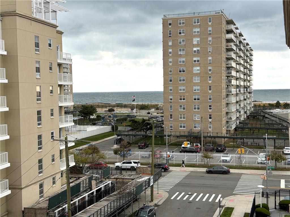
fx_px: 402
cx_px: 145
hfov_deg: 39.7
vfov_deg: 30.3
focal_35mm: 48
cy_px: 108
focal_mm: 6.76
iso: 80
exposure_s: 1/2415
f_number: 1.78
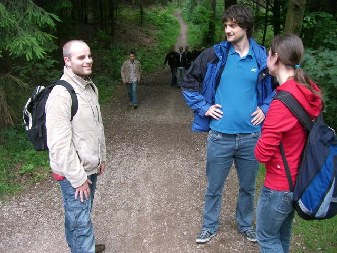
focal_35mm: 38
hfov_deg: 49.0
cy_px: 126
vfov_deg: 37.7
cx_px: 168
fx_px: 370
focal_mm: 6.2
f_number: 2.7
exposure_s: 1/125
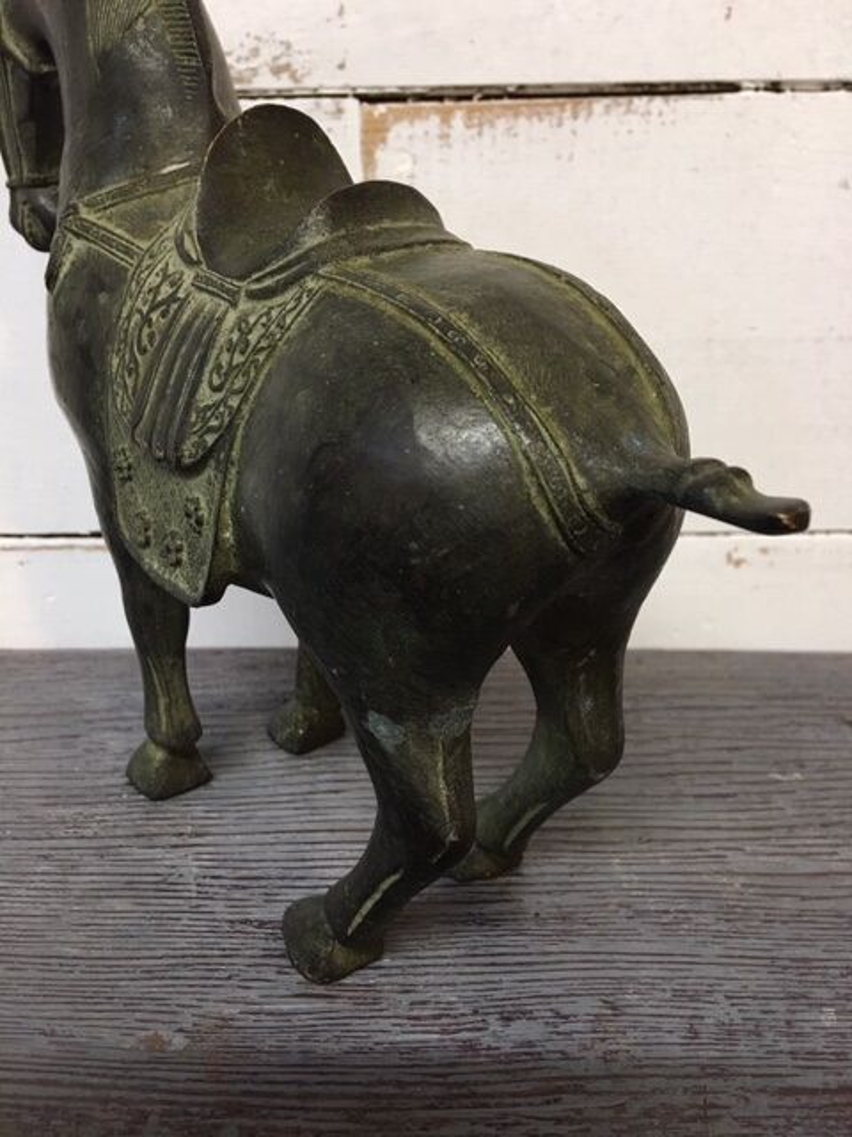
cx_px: 426
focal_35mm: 29
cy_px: 568
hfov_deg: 48.2
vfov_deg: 61.7
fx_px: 952
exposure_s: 1/17
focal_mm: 4.15
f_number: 2.2
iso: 50
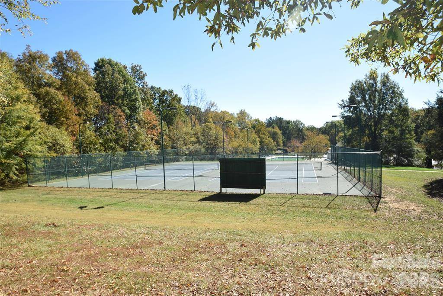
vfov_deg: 59.6
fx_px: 259
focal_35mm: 21
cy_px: 148
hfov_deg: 81.2
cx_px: 222
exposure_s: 1/200
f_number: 8
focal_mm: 14
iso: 100
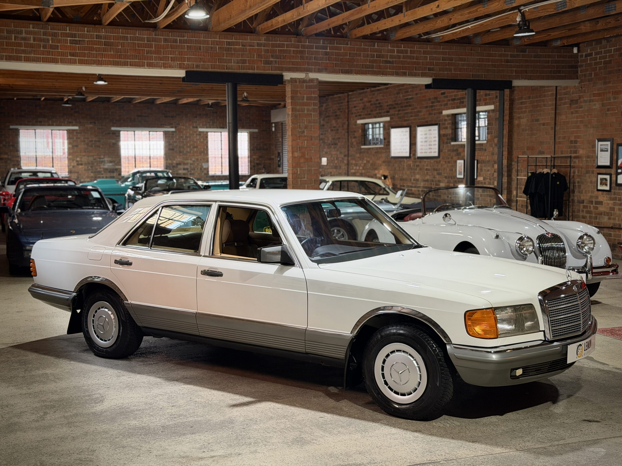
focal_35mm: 48
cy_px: 233
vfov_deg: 30.3
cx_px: 311
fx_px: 862
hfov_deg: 39.7
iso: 160
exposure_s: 1/50
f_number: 1.78
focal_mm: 6.76
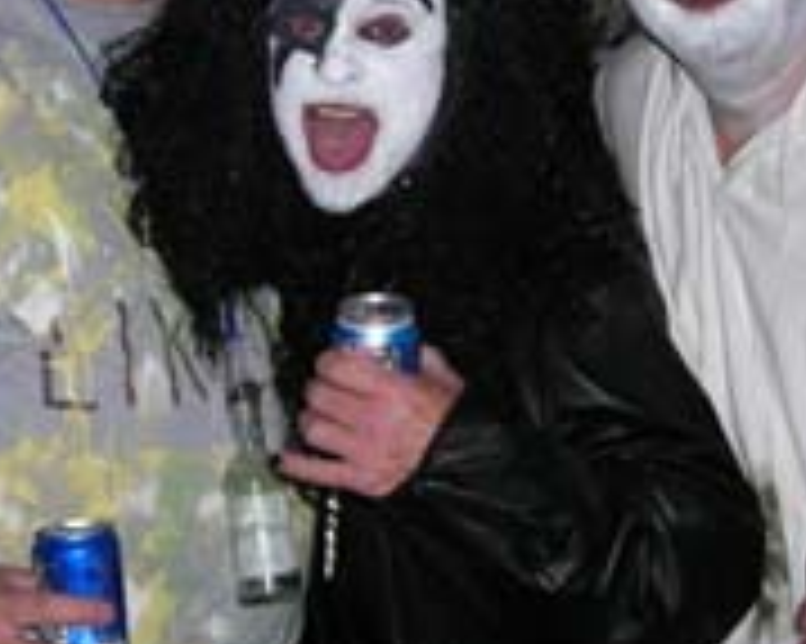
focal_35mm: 105
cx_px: 423
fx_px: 2503
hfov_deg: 18.3
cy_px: 151
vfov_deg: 14.6
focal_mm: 9.1
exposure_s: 1/60
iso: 114
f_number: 3.6
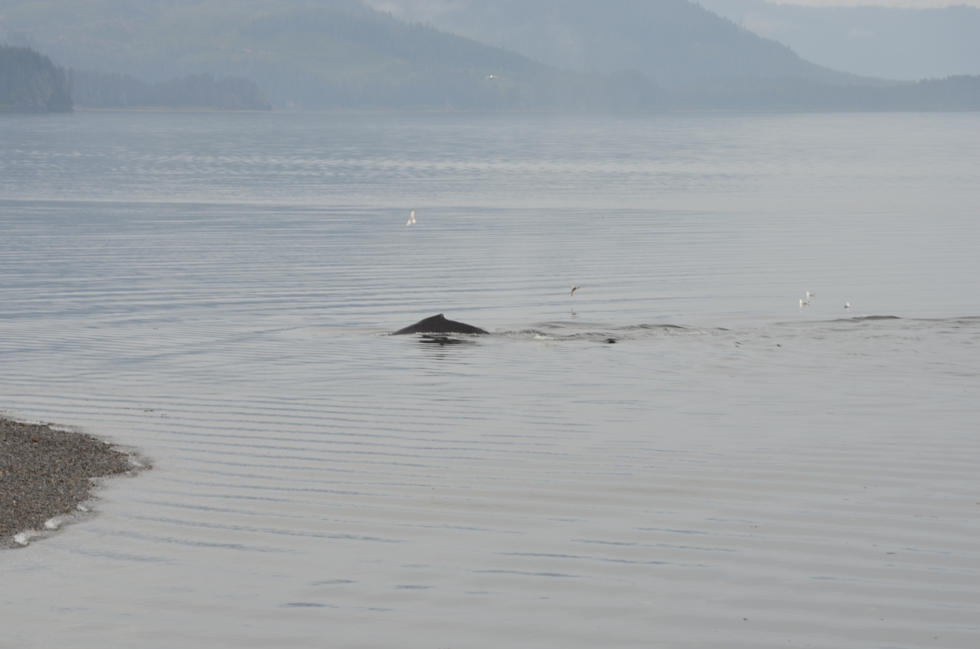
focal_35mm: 180
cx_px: 490
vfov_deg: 7.6
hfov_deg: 11.4
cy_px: 324
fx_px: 4890
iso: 200
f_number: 11
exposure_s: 1/125
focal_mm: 120
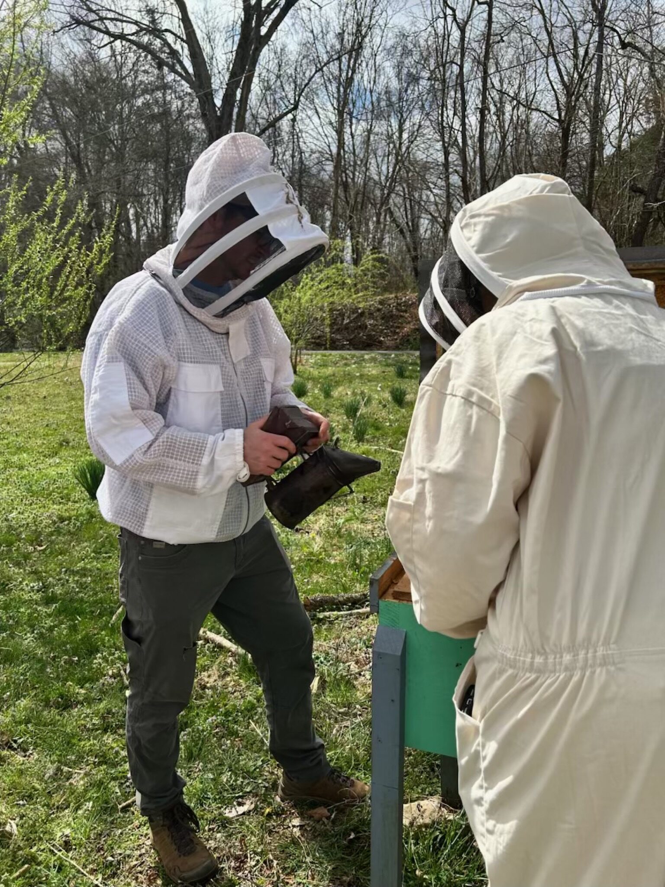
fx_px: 666
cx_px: 332
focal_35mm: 26
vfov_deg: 67.3
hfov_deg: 53.1
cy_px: 444
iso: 50
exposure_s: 1/3704
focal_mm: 5.7
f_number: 1.5
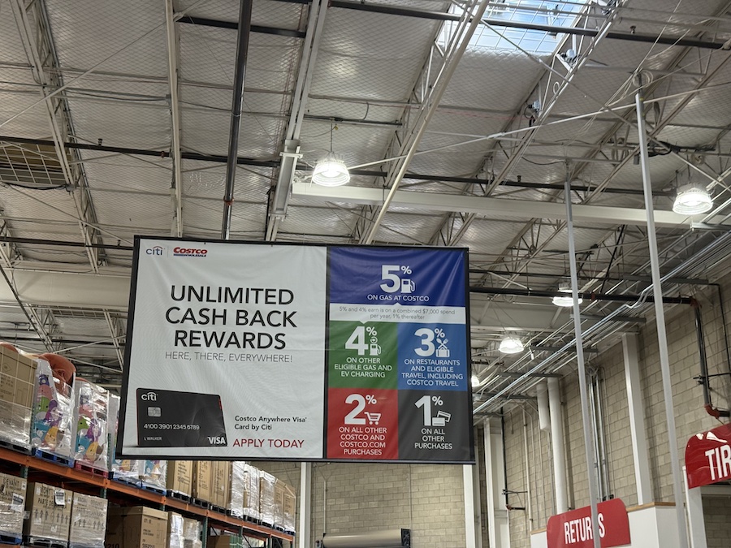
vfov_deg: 30.3
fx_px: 1014
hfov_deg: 39.7
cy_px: 274
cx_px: 366
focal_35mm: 48
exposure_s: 1/120
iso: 160
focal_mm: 6.76
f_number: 1.78
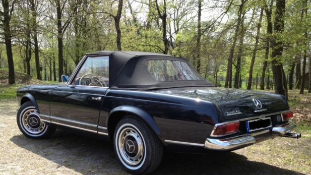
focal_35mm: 39
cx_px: 154
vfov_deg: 30.2
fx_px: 322
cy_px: 114
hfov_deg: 51.6
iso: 50
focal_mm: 4.28
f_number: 2.4
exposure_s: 1/60
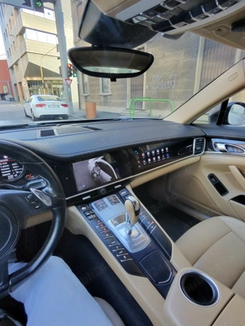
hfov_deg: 89.9
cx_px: 122
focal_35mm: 13
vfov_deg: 106.2
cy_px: 163
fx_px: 123
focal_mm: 2.24
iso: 138
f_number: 2.2
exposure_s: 1/59.9
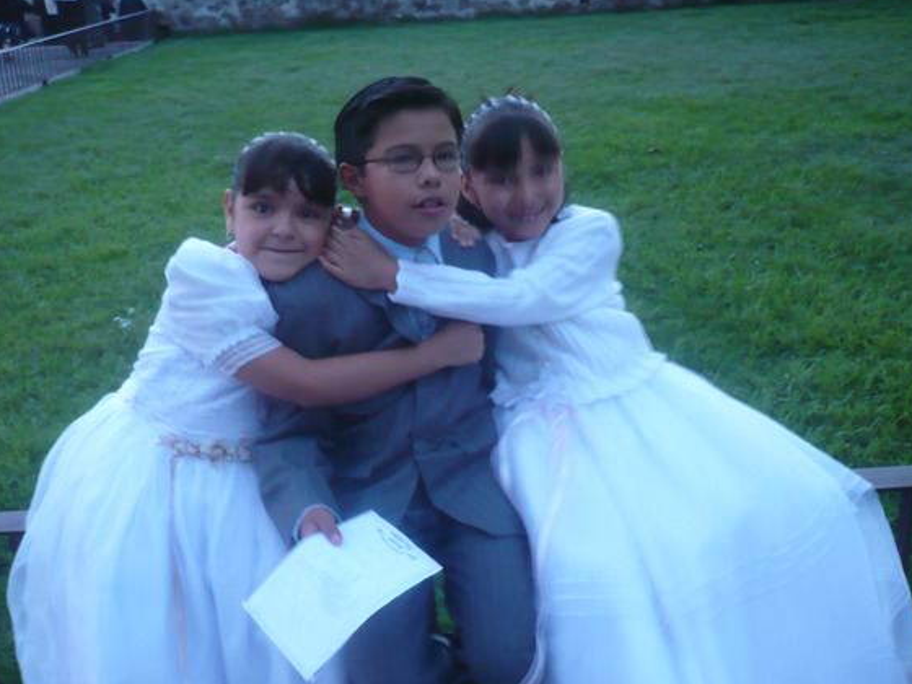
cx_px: 435
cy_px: 347
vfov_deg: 36.0
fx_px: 1054
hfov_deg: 46.8
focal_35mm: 40
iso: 200
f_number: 2.8
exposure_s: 1/10
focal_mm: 5.8
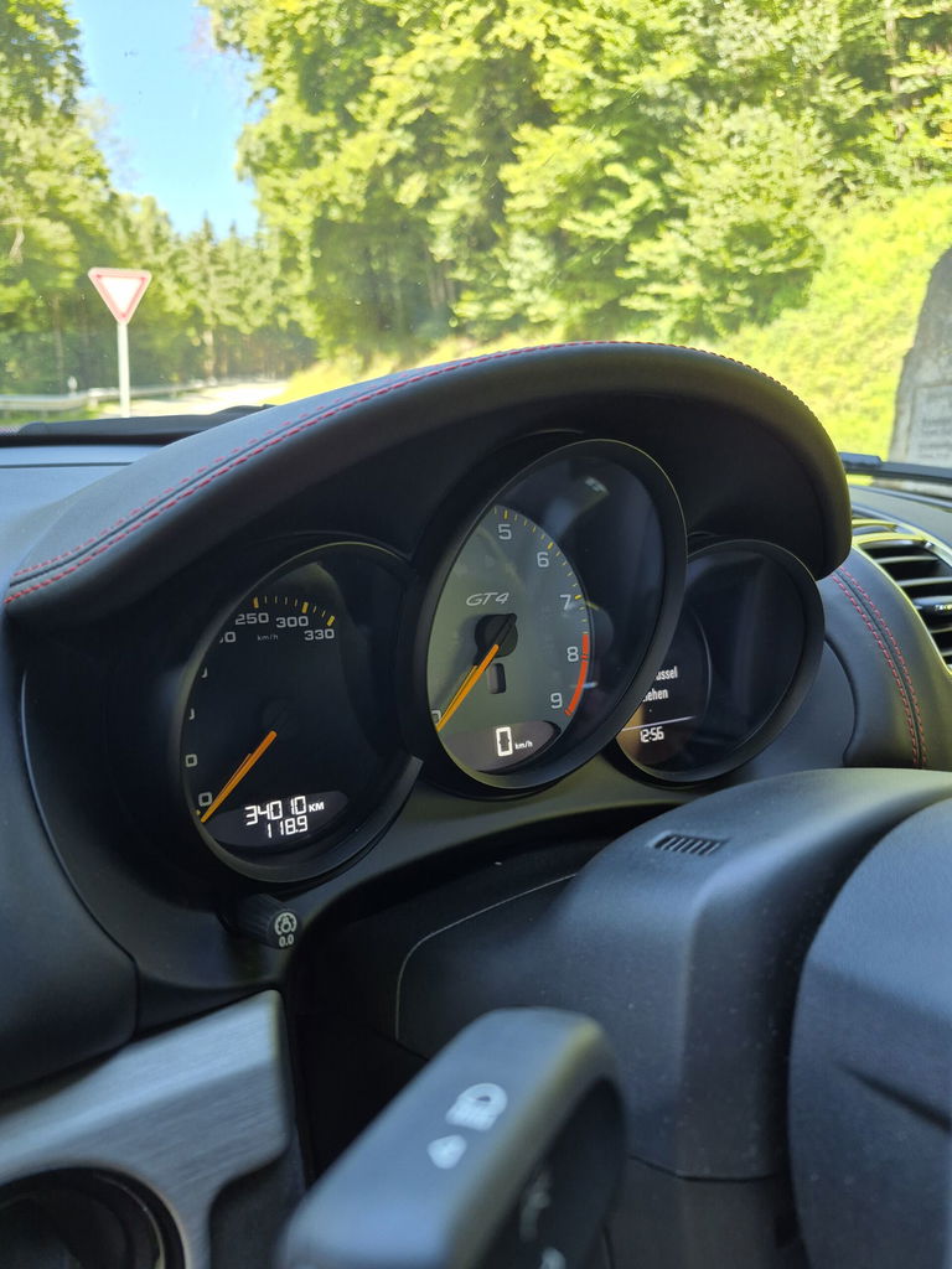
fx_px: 843
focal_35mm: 23
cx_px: 476
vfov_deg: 73.9
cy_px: 634
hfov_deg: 58.9
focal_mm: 5.4
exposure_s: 1/180
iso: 100
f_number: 1.8
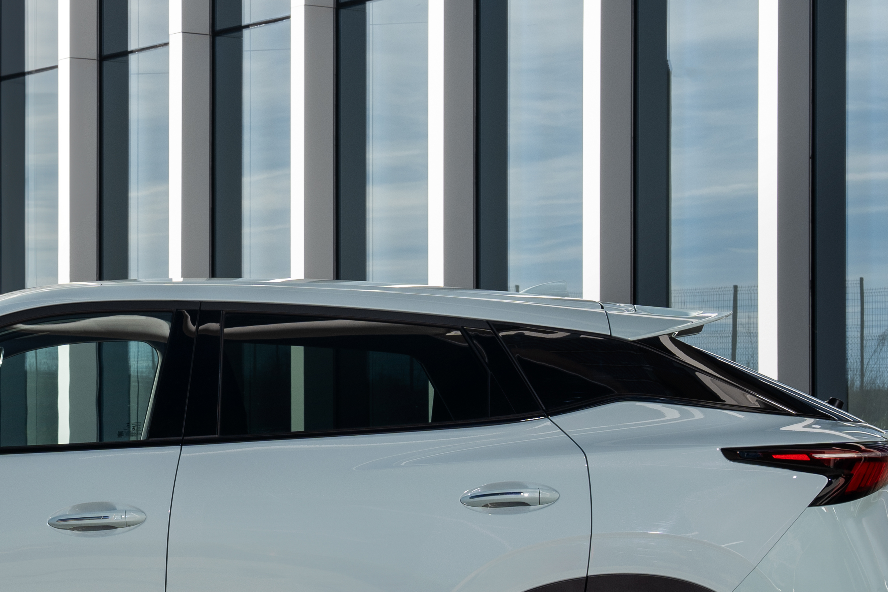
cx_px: 79
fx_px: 3330
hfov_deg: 15.0
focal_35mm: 135
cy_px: 493
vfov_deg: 10.1
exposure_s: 1/50
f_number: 9
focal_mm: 47
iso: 100
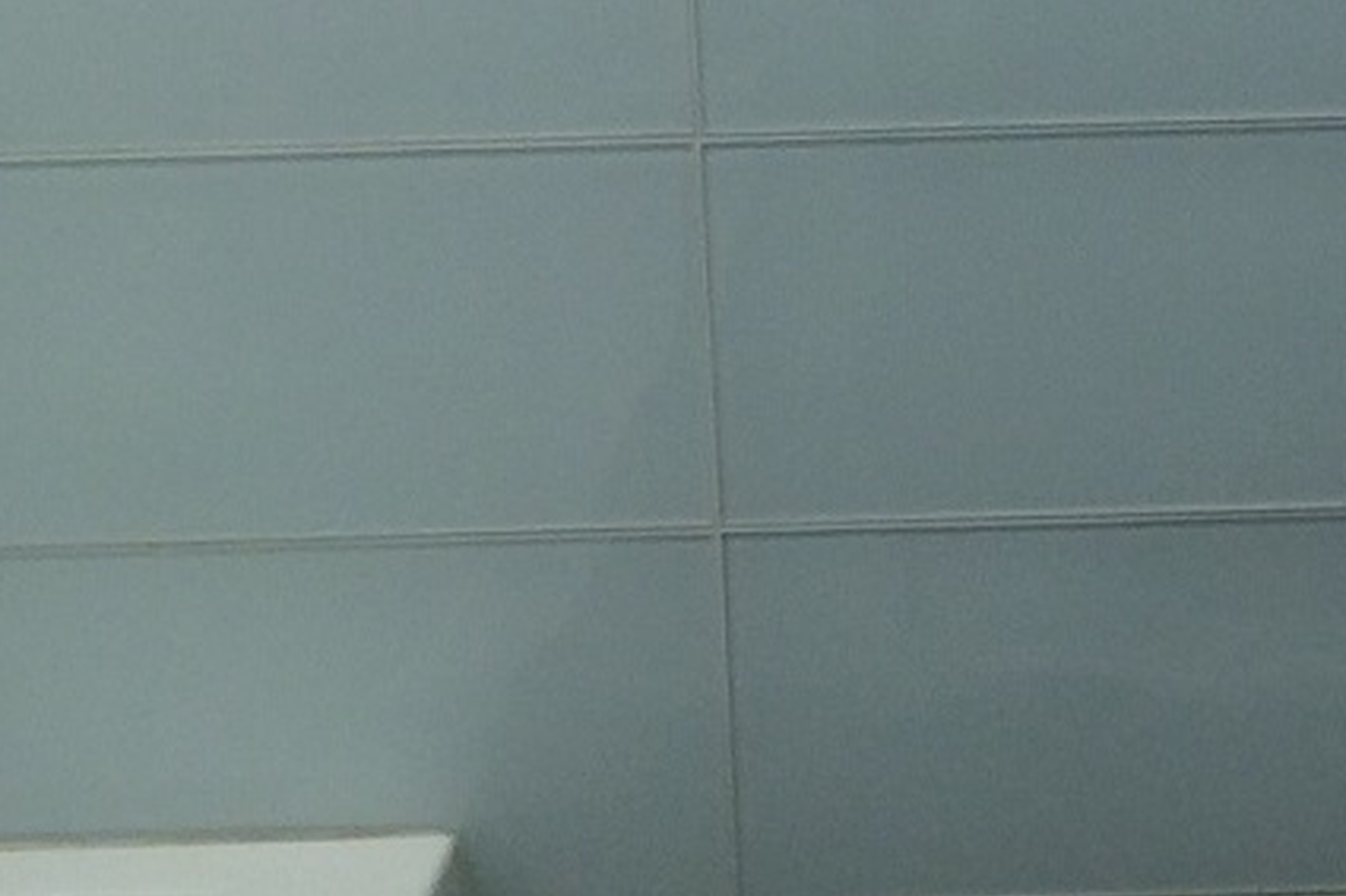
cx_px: 1438
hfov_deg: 14.2
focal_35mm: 142
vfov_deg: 9.5
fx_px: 5307
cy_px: -317
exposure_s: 1/141
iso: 32
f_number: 2.2
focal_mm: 4.15
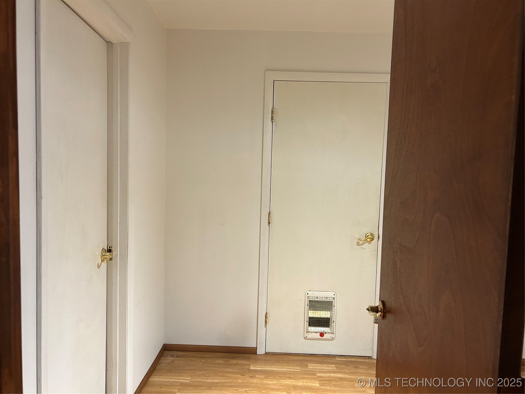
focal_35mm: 26
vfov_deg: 53.1
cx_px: 262
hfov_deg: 67.3
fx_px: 394
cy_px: 197
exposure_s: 1/60
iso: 200
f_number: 1.5
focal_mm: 5.7
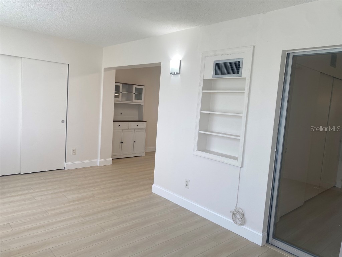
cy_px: 128
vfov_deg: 53.1
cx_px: 171
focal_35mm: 26
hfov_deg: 67.3
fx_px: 257
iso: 32
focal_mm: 4.25
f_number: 1.8
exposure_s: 1/120
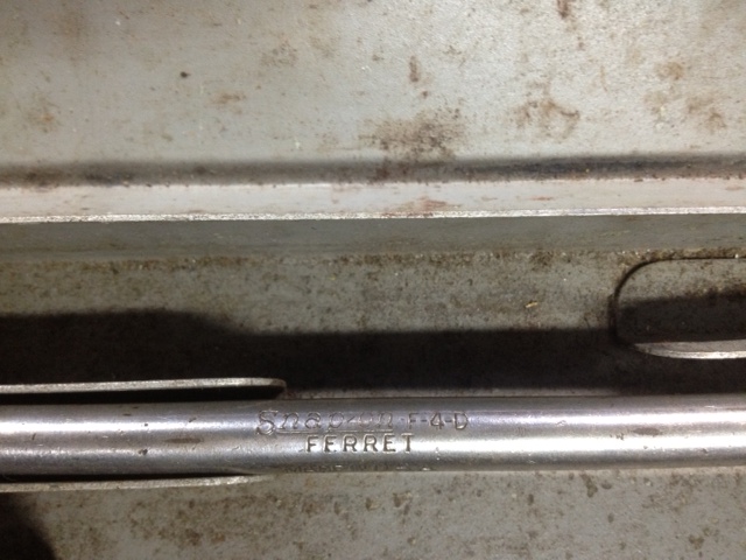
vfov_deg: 40.7
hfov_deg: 52.6
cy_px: 280
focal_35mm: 35
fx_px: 754
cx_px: 373
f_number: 2.4
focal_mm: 4.28
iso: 200
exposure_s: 1/20
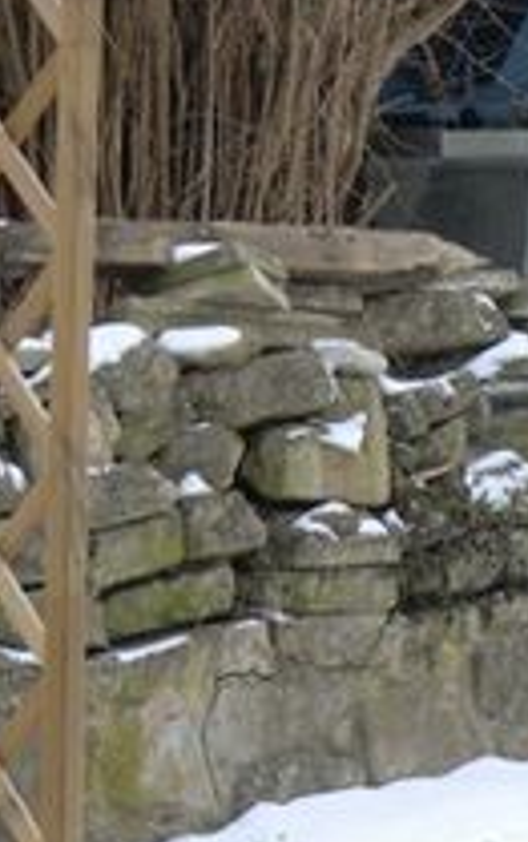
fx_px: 4687
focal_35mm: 204
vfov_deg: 10.2
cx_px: 1112
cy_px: 115
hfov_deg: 6.2
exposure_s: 1/125
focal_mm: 11.6
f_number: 4.4
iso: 64
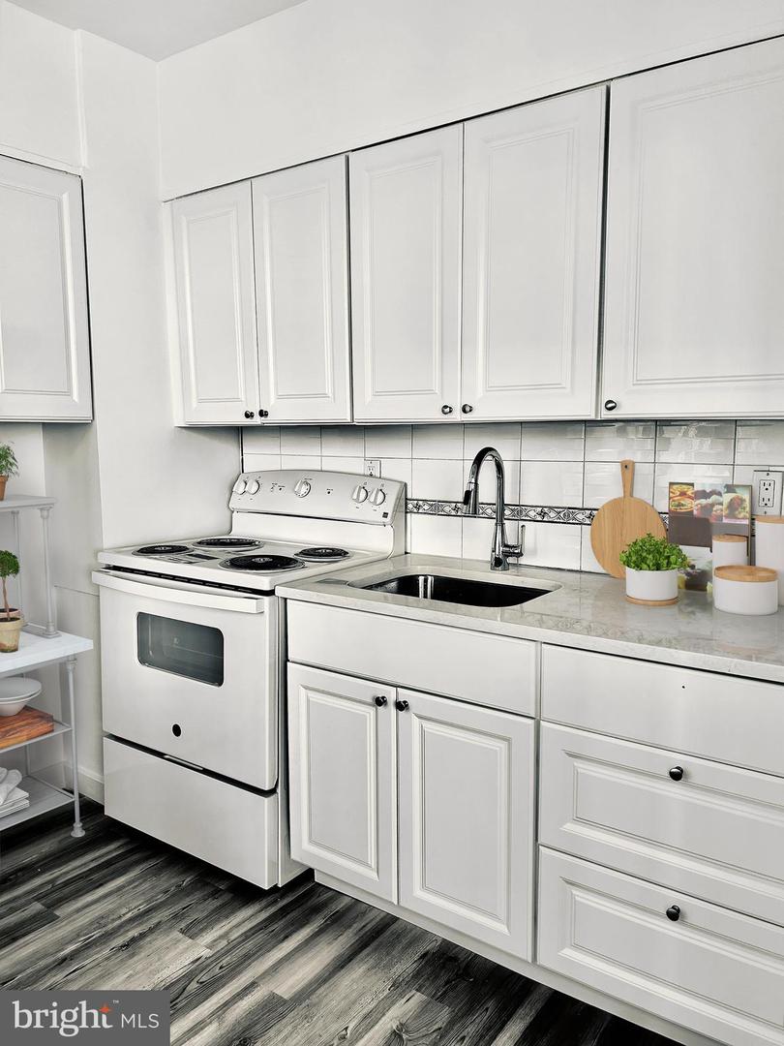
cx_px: 392
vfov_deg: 67.3
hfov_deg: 53.1
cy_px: 523
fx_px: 785
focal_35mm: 26
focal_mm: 5.7
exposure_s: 1/120
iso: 40
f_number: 1.5
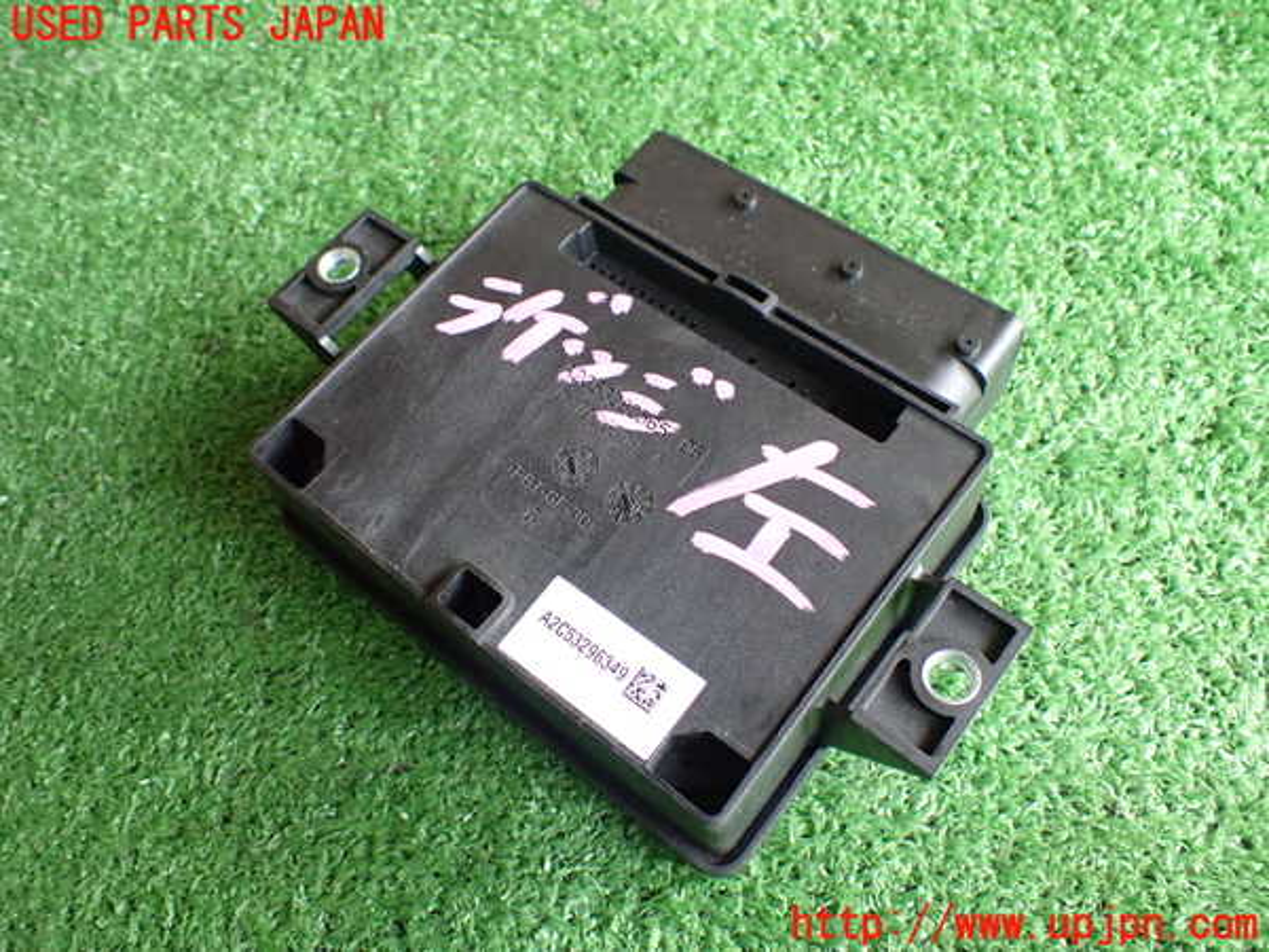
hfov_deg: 60.0
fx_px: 1100
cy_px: 476
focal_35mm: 30
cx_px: 634
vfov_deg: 46.8
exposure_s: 1/80
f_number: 2.3
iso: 800
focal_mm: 5.4
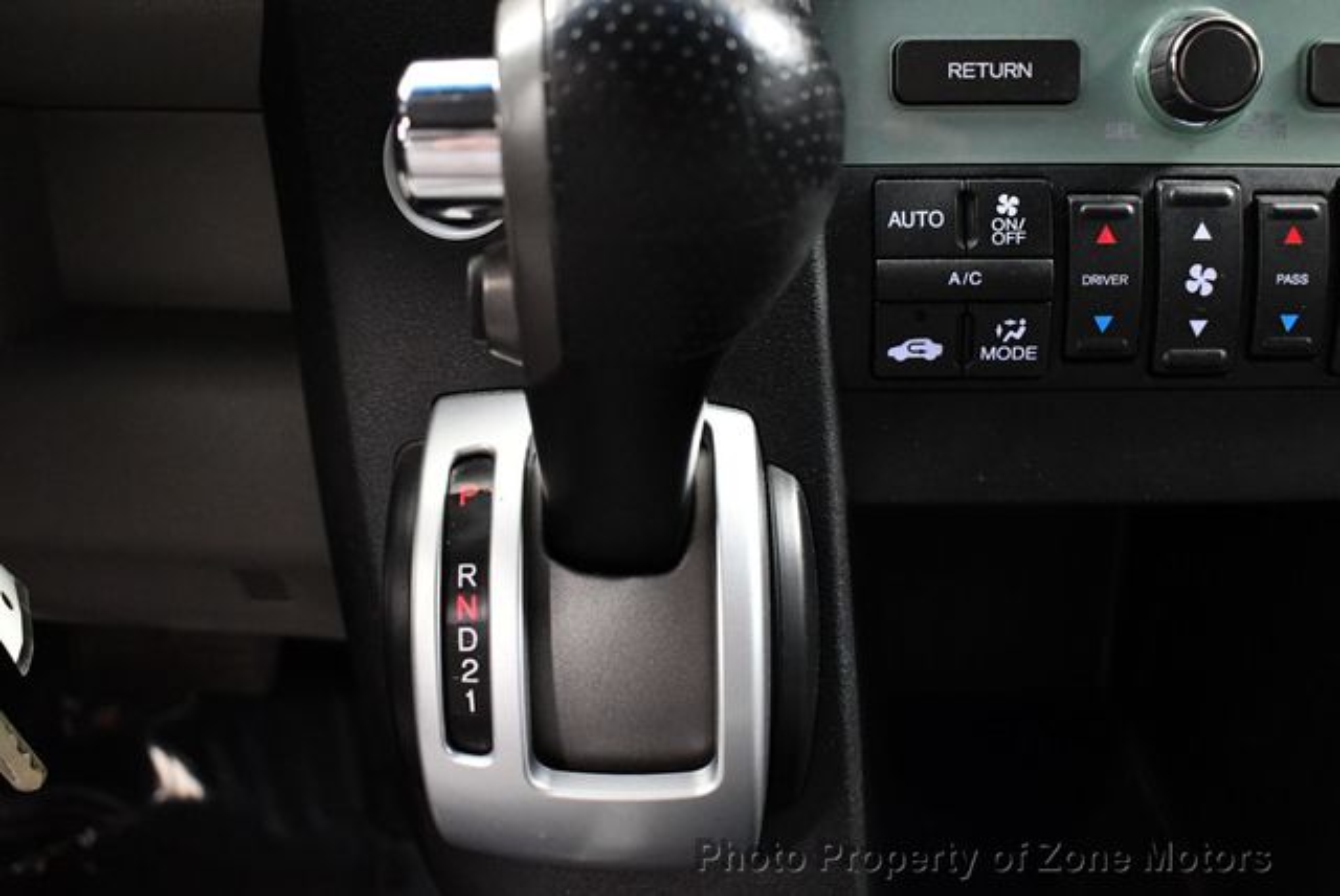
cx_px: 670
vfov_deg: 36.9
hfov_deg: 53.1
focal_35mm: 36
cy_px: 448
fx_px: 1341
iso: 4500
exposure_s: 1/60
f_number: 3.5
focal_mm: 18
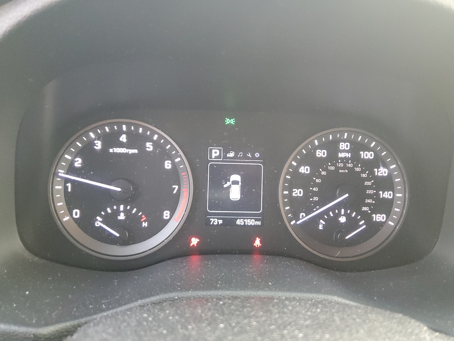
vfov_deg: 53.1
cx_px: 227
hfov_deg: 67.3
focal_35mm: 26
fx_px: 341
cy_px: 170
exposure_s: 1/40
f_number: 1.5
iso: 307
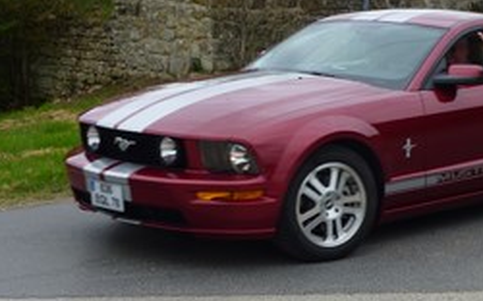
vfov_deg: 15.2
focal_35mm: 86
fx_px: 1132
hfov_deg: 23.9
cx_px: 345
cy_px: 162
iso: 80
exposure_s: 1/250
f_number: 4
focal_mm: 7.2
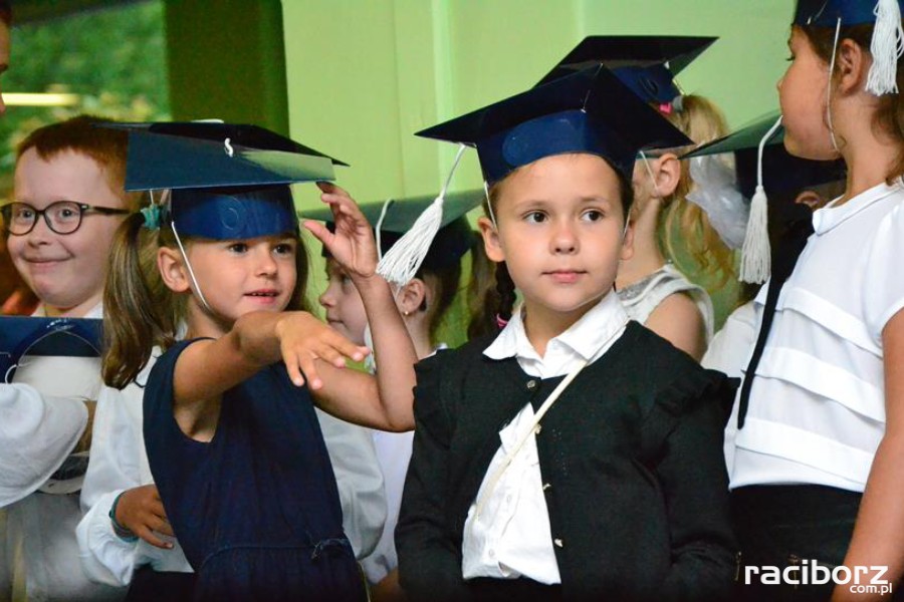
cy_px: 301
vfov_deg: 8.7
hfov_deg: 13.0
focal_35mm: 158
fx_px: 3955
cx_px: 452
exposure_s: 1/320
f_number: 5.6
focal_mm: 105
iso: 12800
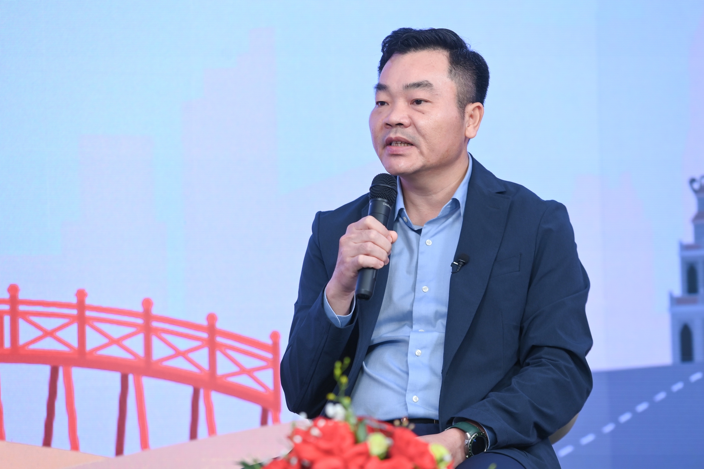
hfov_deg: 14.2
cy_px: 234
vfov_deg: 9.5
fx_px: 2836
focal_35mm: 145
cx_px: 352
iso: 500
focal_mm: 145
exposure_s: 1/125
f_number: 3.2
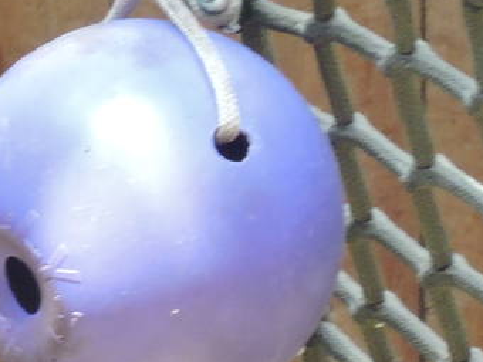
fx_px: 26260
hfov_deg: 1.1
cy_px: 60
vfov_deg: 0.8
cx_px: -489
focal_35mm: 1882
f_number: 4.8
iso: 400
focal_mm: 71.3
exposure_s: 1/80
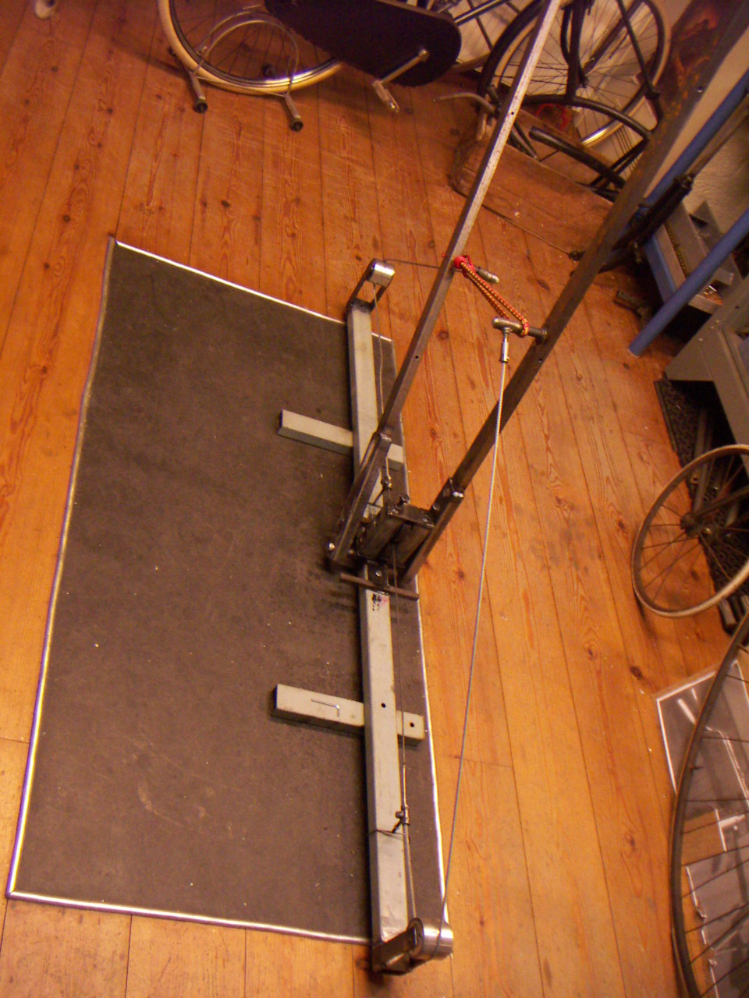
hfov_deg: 39.7
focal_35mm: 36
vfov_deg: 51.4
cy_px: 499
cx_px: 374
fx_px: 1039
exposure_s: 1/50
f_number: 2.8
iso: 200
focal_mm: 4.7
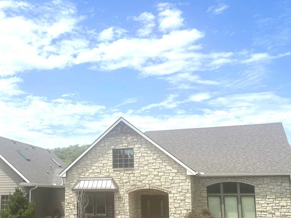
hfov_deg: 40.9
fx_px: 378
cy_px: 140
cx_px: 75
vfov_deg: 32.0
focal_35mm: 45
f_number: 1.5
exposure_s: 1/7463
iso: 50
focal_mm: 5.7
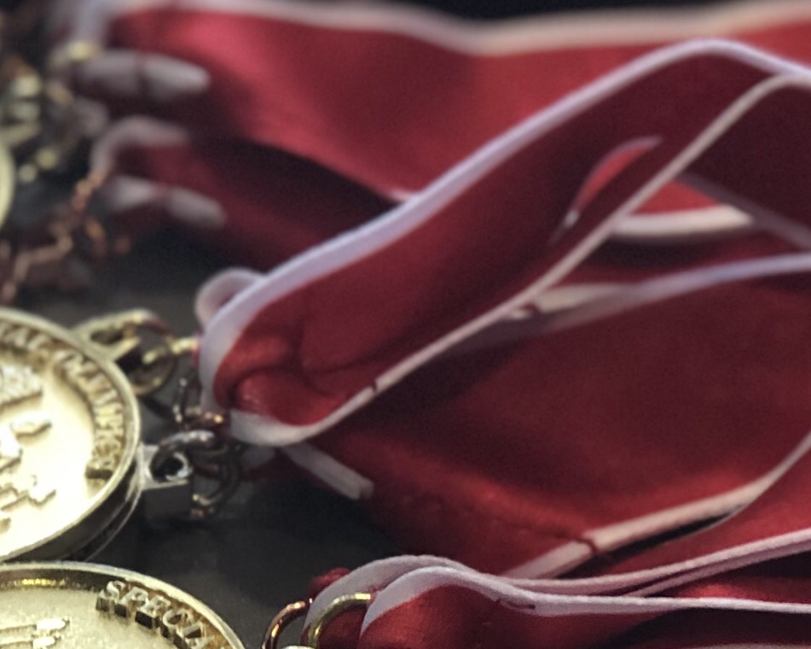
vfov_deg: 6.5
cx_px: 797
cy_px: 599
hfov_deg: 8.2
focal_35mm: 236
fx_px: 5662
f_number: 2.8
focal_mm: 6.6
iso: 80
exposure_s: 1/30
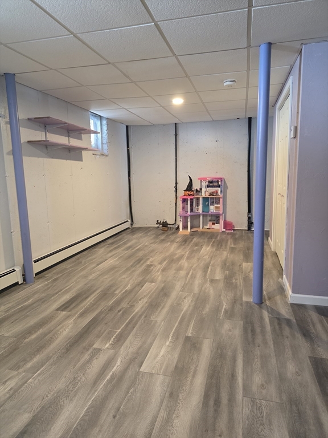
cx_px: 164
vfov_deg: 73.9
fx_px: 291
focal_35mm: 23
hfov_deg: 58.9
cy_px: 219
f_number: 1.7
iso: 800
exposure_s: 1/120
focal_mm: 6.3
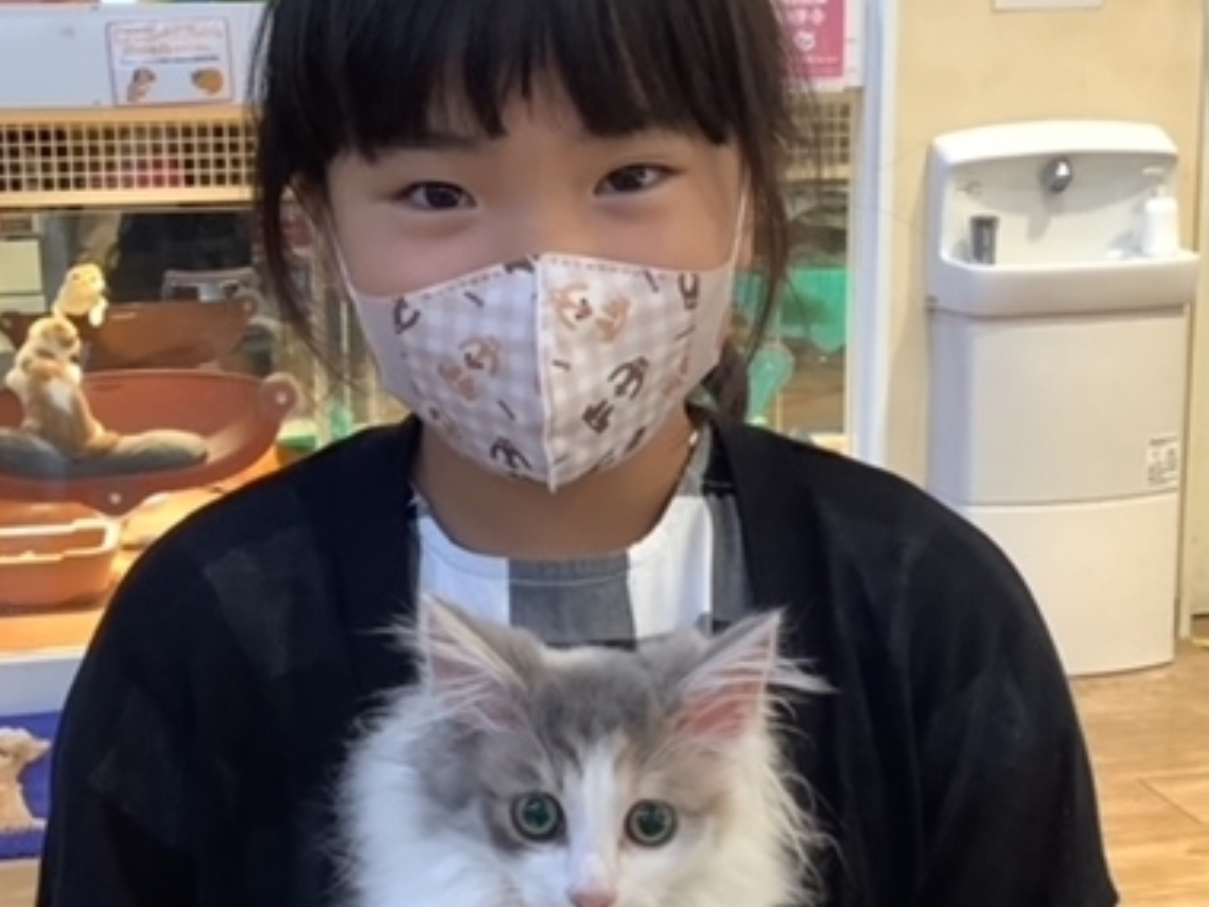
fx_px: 1711
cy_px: 423
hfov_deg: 38.7
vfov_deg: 29.7
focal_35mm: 49
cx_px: 461
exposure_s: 1/60
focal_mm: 3.3
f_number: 2.4
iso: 125
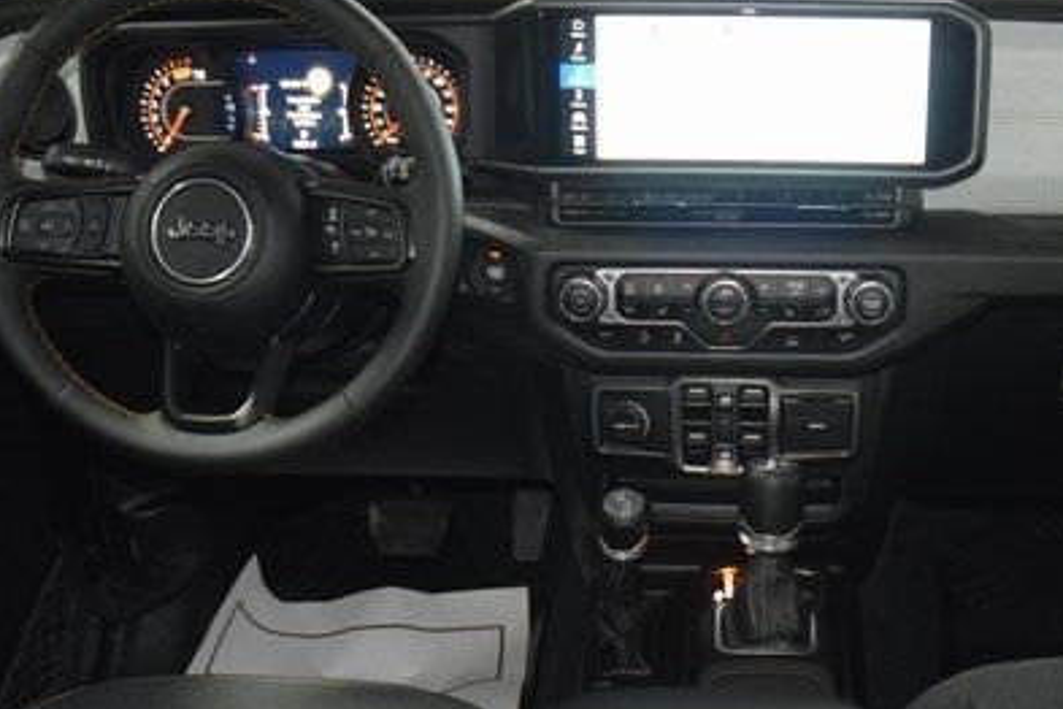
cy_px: 494
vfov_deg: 30.2
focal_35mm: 44
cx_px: 711
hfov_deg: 43.8
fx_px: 1299
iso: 2200
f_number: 3.5
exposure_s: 1/60
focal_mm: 18
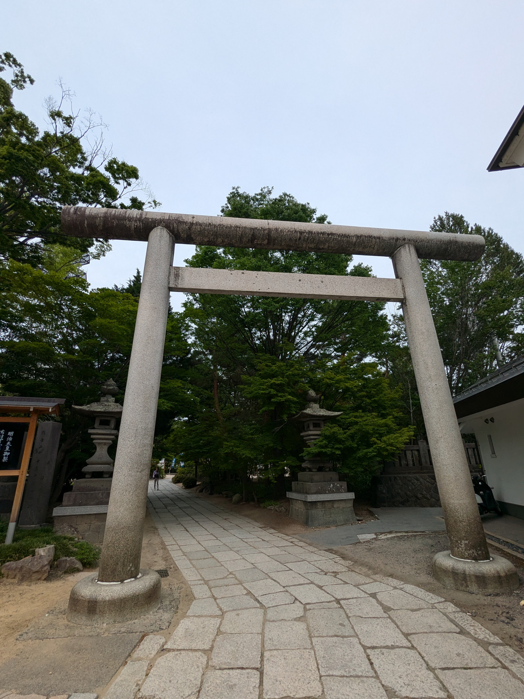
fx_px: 323
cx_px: 262
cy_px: 350
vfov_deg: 94.5
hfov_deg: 78.1
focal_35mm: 16
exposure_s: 1/903
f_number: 2.2
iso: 50
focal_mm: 2.35
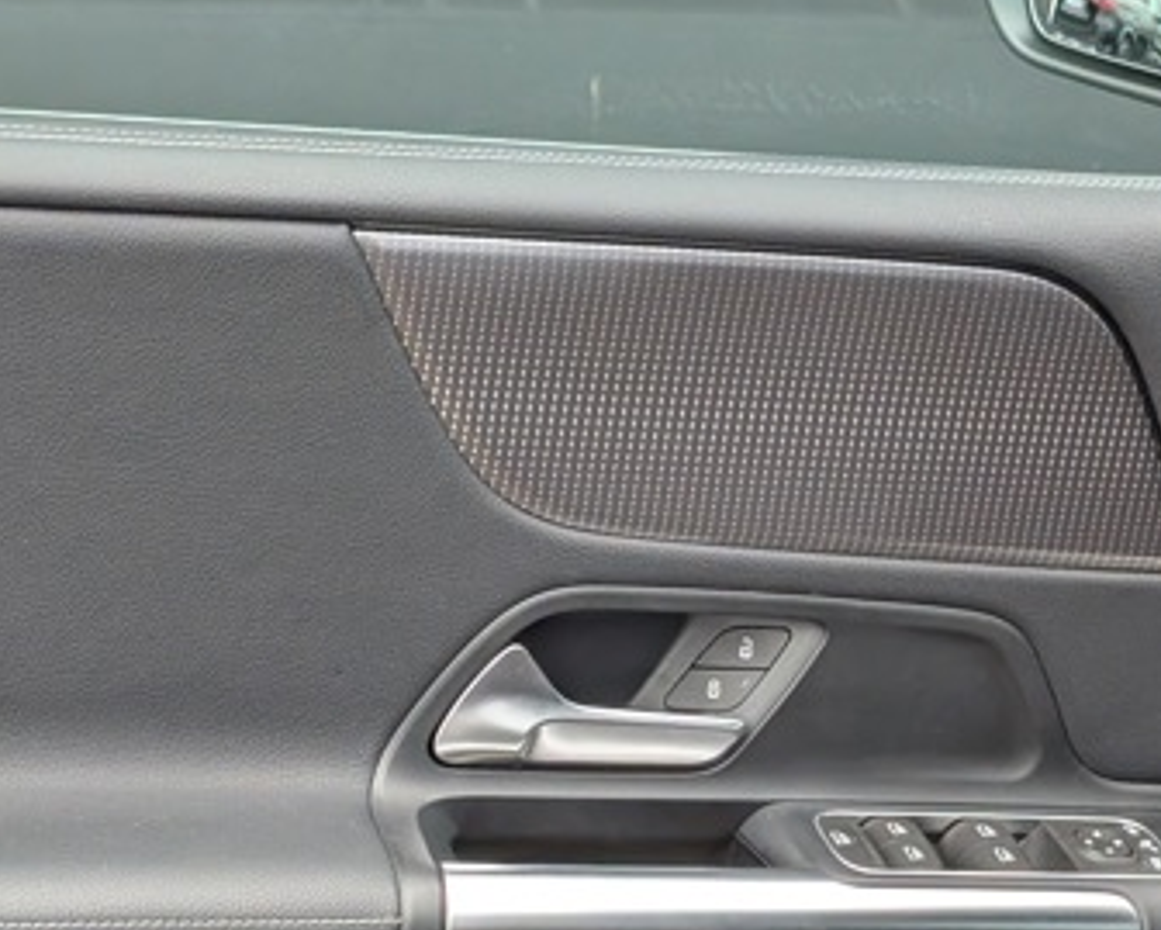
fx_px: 3918
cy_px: 747
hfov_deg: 16.9
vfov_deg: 13.5
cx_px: 549
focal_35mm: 114
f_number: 1.68
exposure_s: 1/569
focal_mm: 6.9
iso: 339
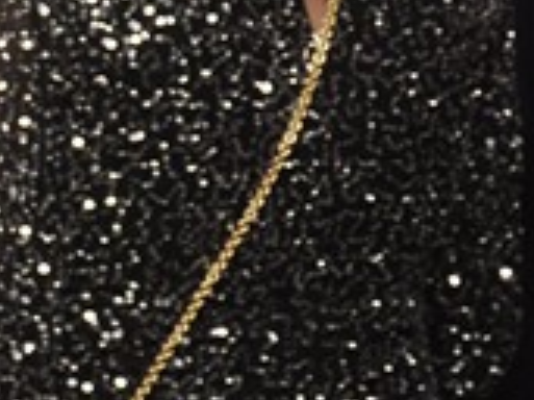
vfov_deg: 6.2
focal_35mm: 236
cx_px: -743
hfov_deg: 7.8
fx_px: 3638
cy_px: -91
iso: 400
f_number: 5
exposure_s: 1/60
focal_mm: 28
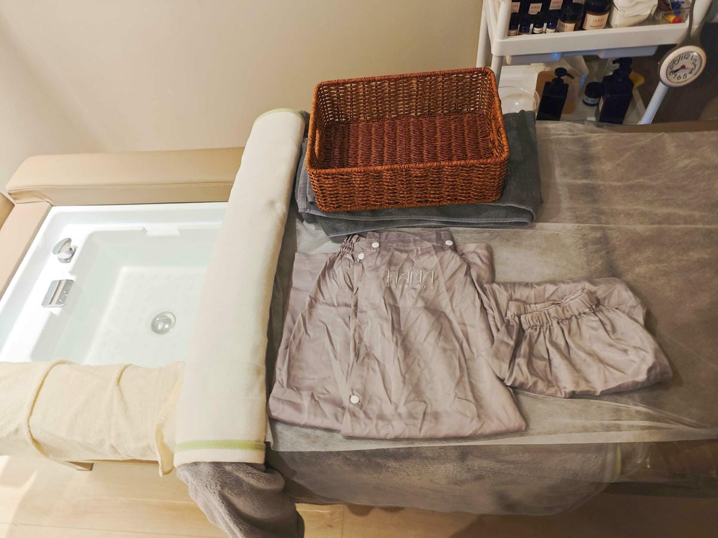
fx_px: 477
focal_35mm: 23
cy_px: 269
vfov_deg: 58.9
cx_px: 359
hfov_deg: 73.9
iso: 640
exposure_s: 1/30
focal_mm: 8.72
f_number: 1.63
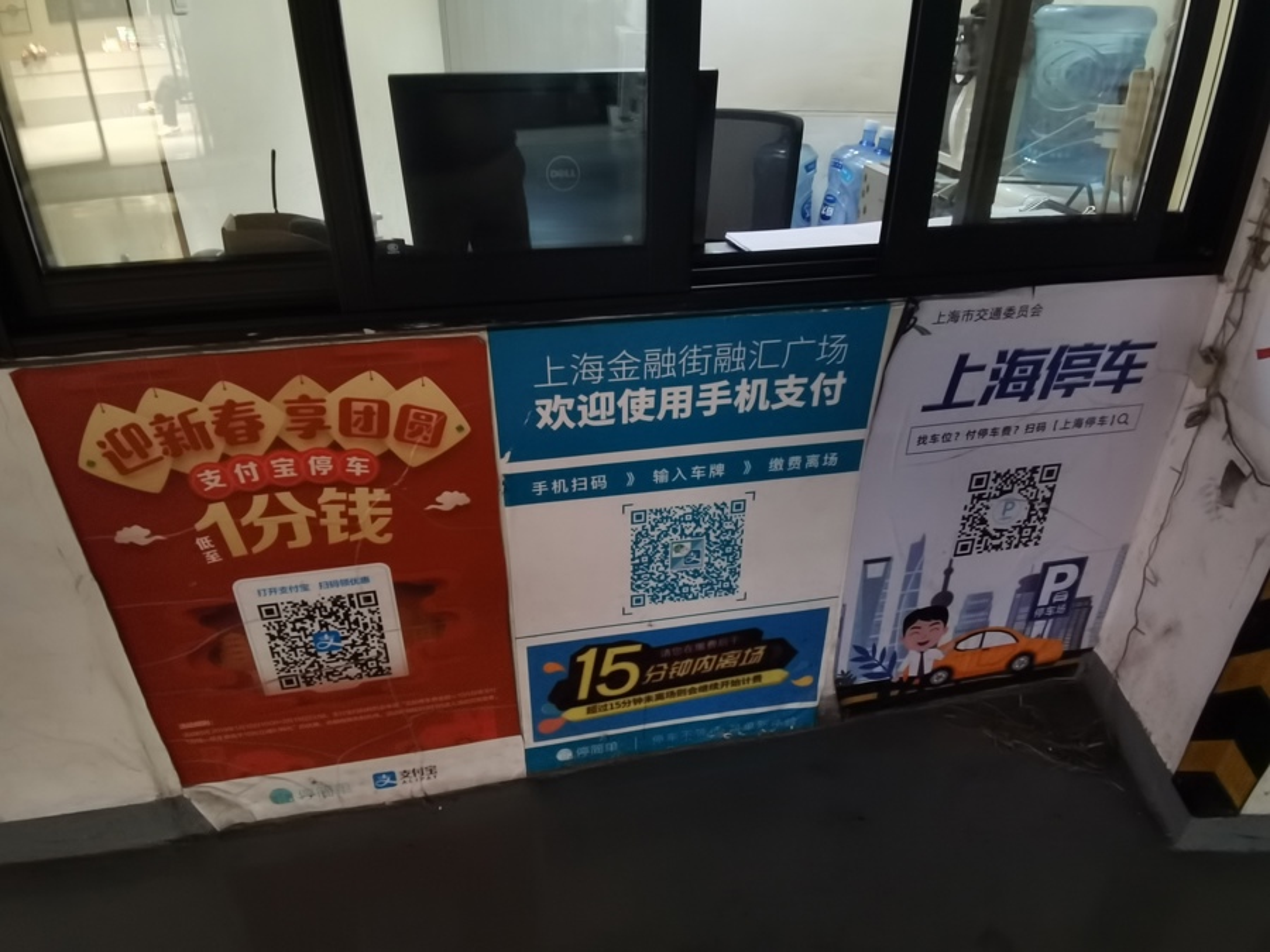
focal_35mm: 20
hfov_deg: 81.7
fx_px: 734
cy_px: 476
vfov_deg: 66.0
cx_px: 635
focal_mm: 2.26
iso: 800
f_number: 2.2
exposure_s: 1/16.7
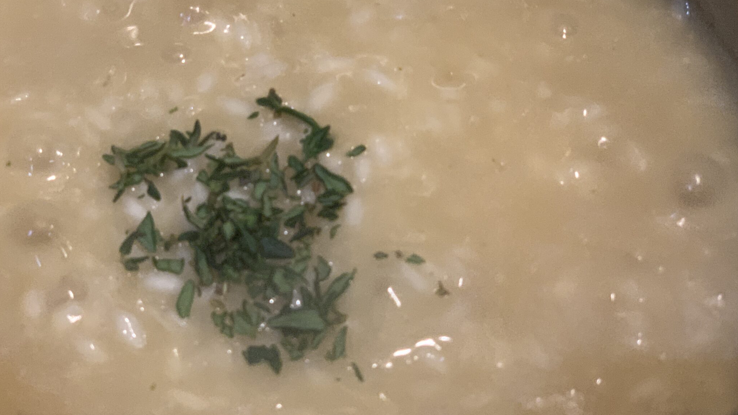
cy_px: 159
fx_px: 1389
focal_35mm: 71
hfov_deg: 29.6
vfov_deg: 17.0
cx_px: 280
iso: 200
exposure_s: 1/50
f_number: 2.4
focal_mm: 6
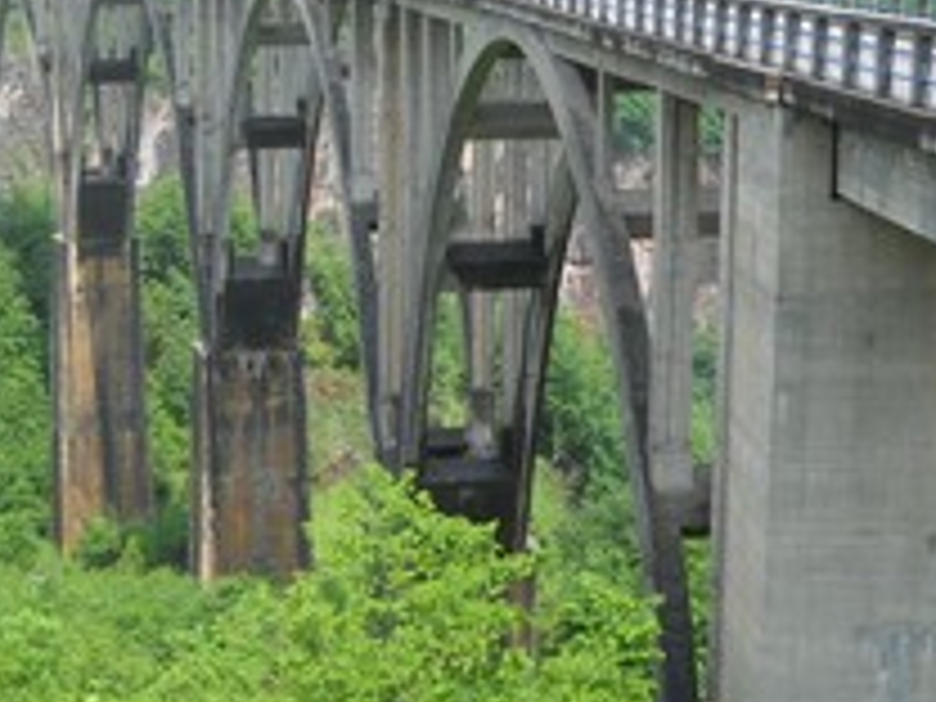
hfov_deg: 24.7
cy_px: 248
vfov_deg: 18.6
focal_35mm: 79
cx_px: 441
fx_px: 2136
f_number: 3.1
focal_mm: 6.72
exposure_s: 1/402
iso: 64
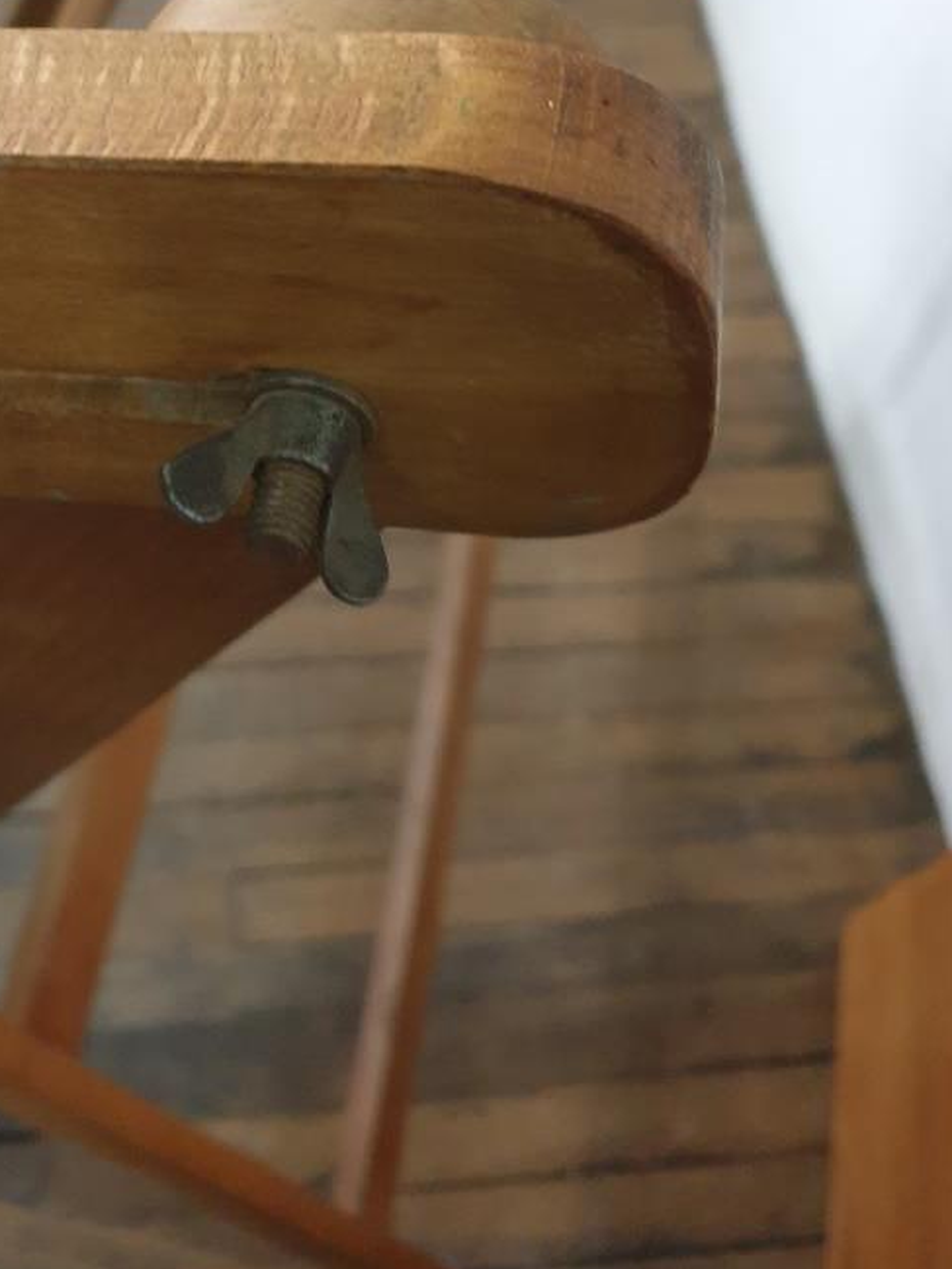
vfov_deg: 44.5
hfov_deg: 34.7
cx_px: 301
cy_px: 348
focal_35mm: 41
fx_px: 1503
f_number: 1.5
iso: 320
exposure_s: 1/20
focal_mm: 4.3
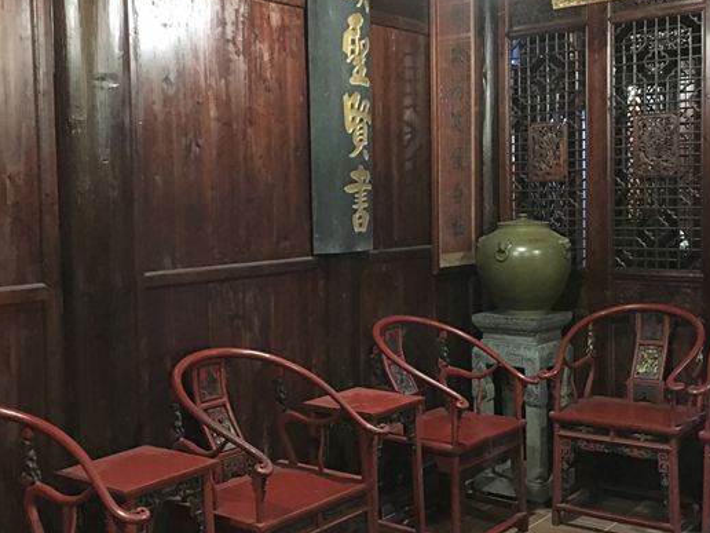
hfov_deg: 42.1
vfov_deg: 32.2
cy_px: 264
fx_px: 923
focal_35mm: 45
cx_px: 373
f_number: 2.2
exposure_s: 1/4
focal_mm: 4.15
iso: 160
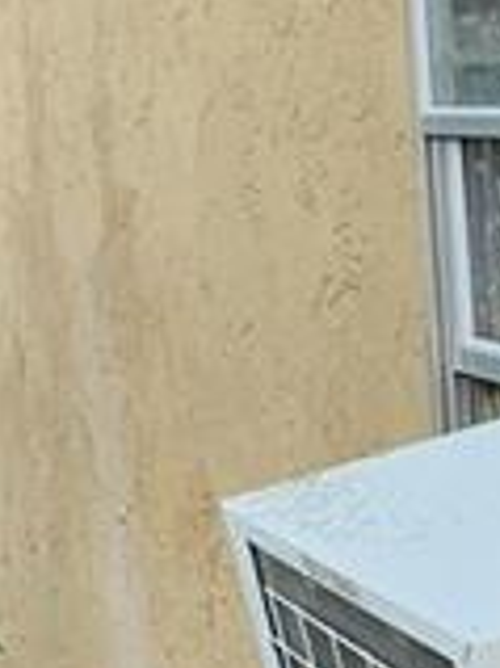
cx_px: -336
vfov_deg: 19.5
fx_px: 1890
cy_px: 21
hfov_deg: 13.8
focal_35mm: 98
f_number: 2.2
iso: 50
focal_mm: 2.2
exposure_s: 1/447
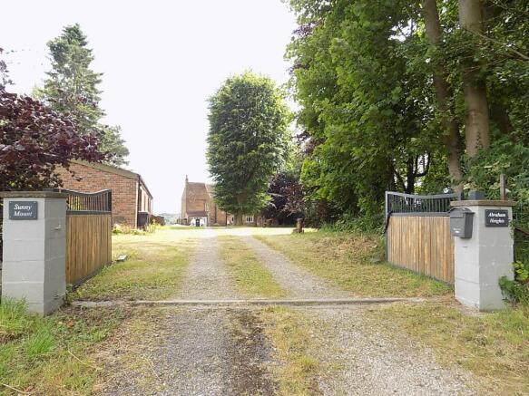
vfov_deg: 58.9
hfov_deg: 73.9
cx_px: 264
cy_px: 198
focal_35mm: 23
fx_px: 351
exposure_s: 1/200
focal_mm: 4
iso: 80
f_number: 3.1
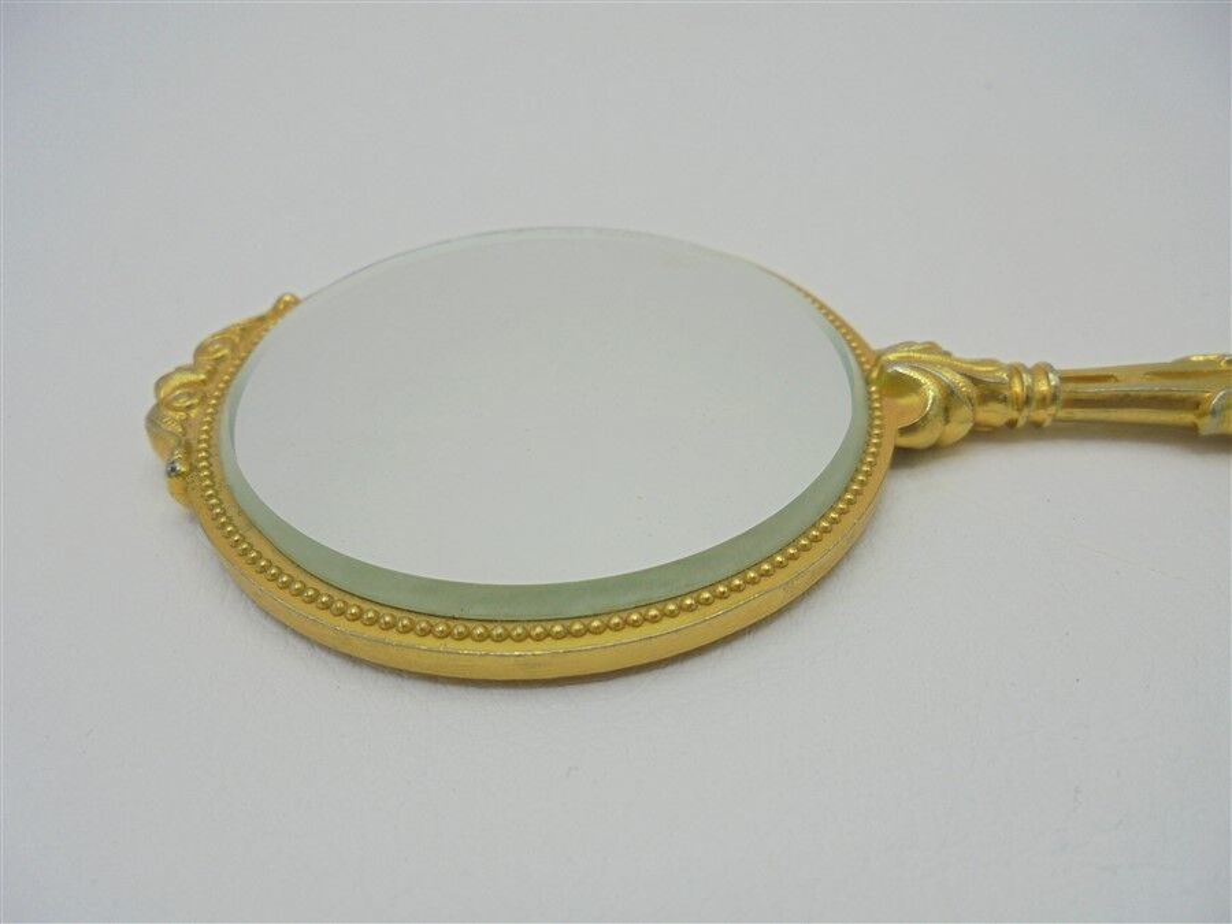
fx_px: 925
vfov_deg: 53.1
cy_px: 462
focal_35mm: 26
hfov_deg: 67.3
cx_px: 616
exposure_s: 1/30
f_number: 3.5
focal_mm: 4.6
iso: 100
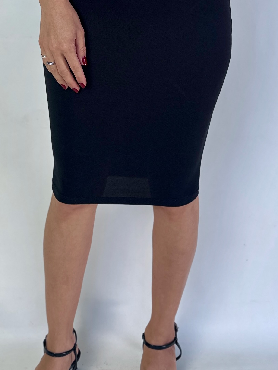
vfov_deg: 35.4
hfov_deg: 28.0
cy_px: 64
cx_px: 128
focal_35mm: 52
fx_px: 557
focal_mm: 6.86
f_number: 1.78
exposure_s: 1/355
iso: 80
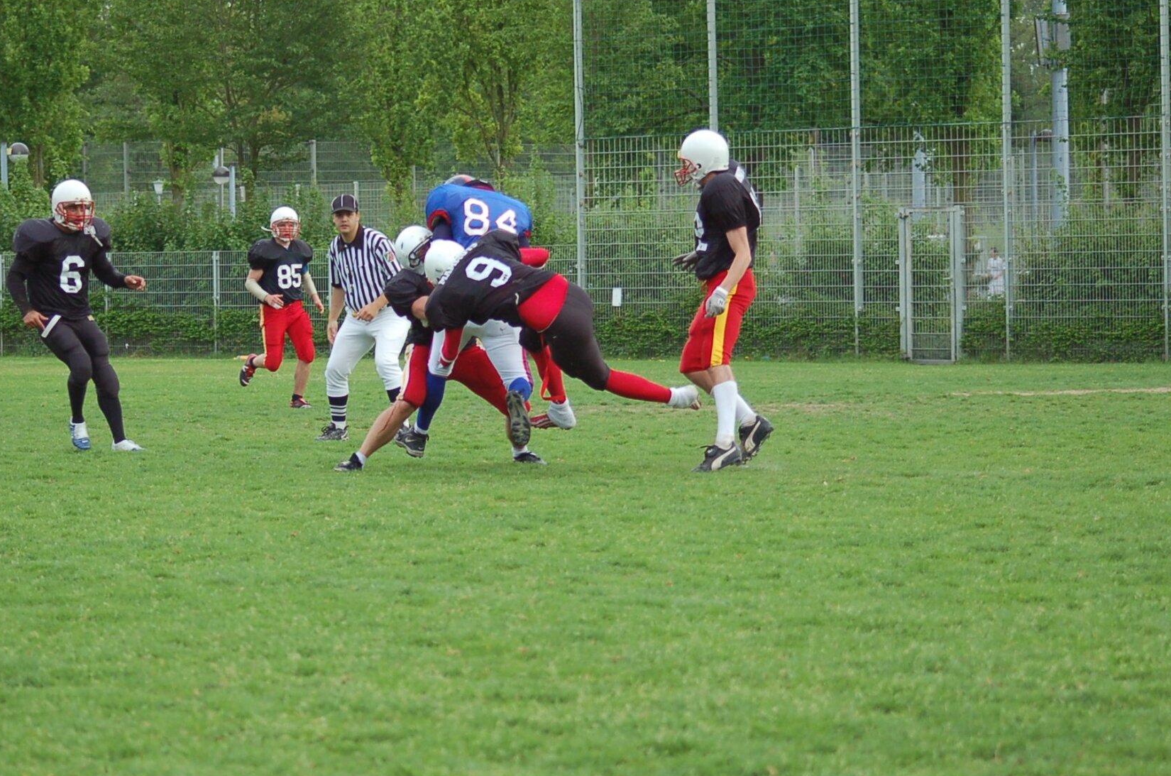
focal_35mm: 140
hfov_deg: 14.7
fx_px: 4545
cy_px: 318
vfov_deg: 9.8
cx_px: 503
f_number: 4
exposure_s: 1/800
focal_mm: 70
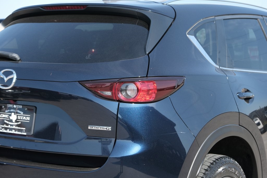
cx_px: 134
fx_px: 616
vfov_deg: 16.5
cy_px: 89
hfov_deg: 24.5
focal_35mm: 83
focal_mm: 55
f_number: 5
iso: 160
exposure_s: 1/250
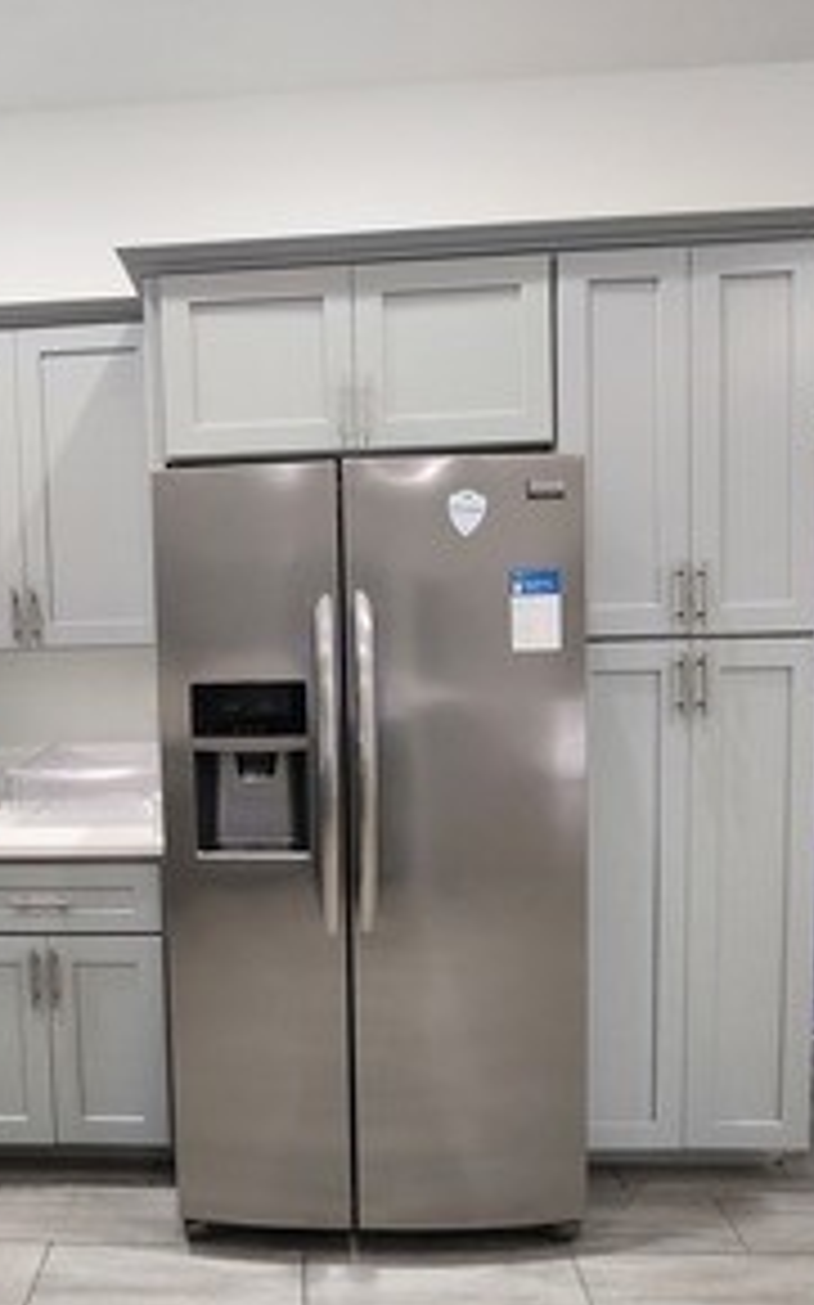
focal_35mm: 19
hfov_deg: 60.2
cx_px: 252
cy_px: 662
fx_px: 675
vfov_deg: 88.0
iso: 400
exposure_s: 1/60
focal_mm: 1.7
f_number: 2.2
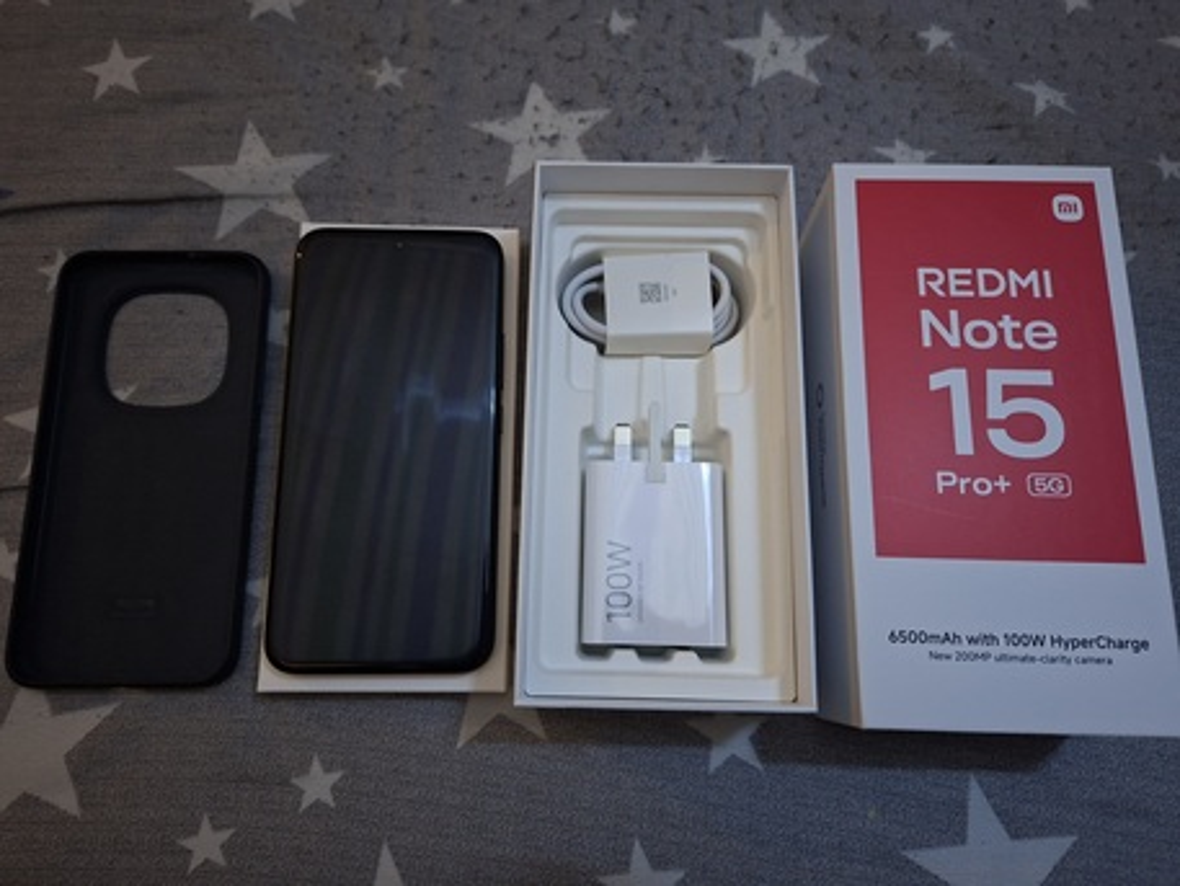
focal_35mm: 23
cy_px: 443
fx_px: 784
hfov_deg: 73.9
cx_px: 590
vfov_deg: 58.9
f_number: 1.8
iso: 800
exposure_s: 1/25
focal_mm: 5.54
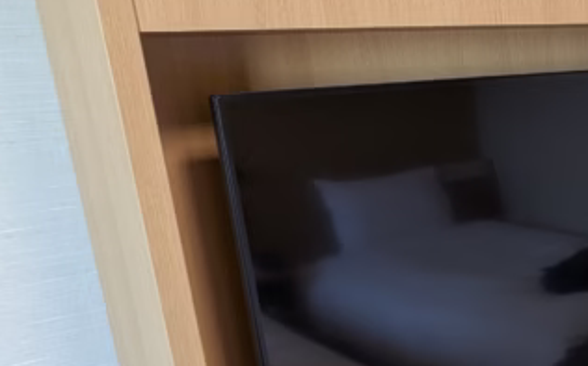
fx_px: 881
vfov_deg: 23.3
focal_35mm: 55
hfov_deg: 30.5
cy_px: 273
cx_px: 731
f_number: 2.2
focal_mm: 2.35
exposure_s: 1/24
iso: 81
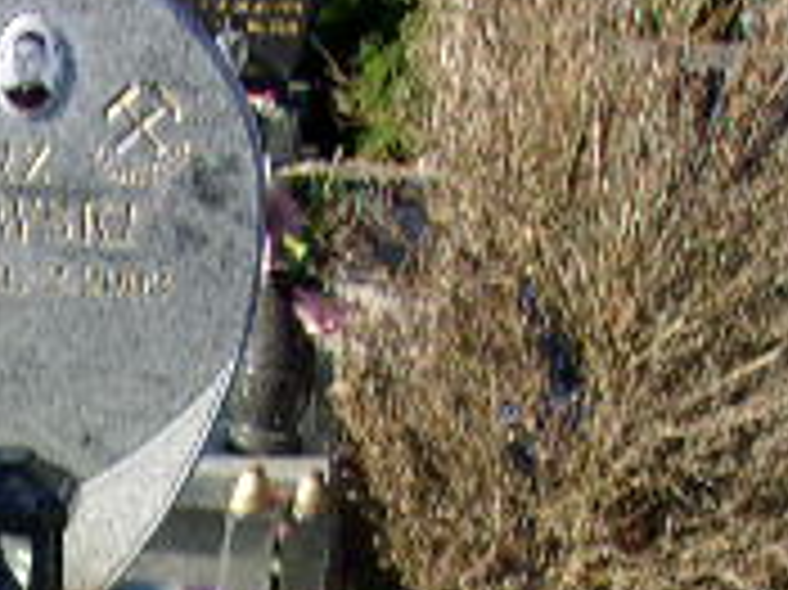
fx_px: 2252
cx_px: -257
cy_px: 1018
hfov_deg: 18.4
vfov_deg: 13.6
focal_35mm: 99
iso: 80
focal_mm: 4.9
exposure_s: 1/50
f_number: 10.4
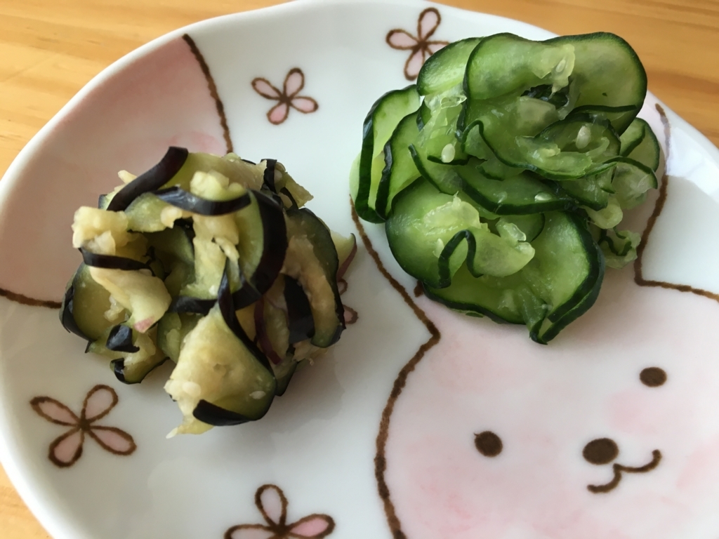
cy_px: 270
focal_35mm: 29
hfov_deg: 61.7
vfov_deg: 48.2
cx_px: 360
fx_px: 602
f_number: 2.2
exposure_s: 1/30
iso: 50
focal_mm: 4.15
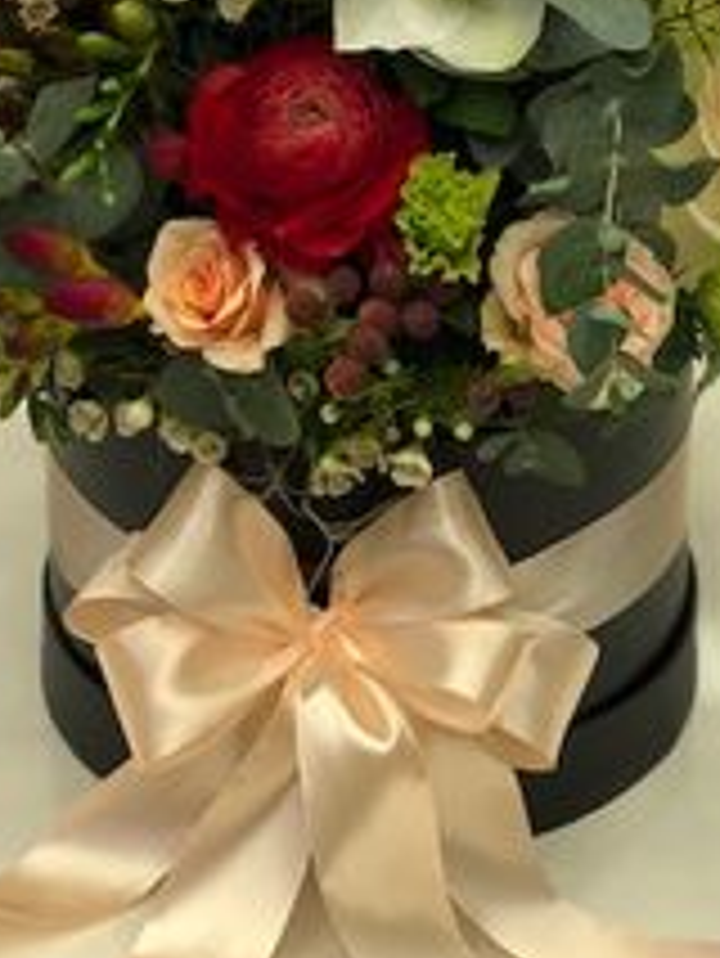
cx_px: 360
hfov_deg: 14.2
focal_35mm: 104
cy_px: 277
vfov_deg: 18.8
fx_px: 2881
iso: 40
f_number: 2.4
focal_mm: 6
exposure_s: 1/50
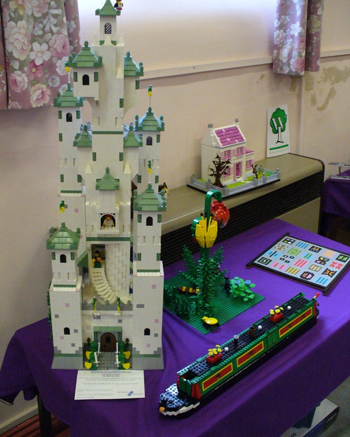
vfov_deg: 46.8
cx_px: 175
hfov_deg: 38.2
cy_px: 205
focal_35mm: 39
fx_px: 505
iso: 400
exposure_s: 1/60
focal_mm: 6.1
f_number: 2.8
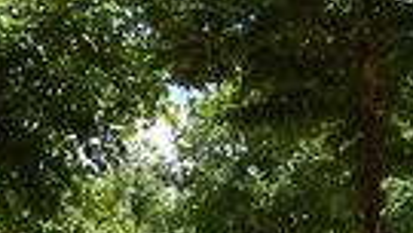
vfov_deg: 10.3
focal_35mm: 107
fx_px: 1172
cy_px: 491
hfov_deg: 19.9
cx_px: 153
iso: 200
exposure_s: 1/250
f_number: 8
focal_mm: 18
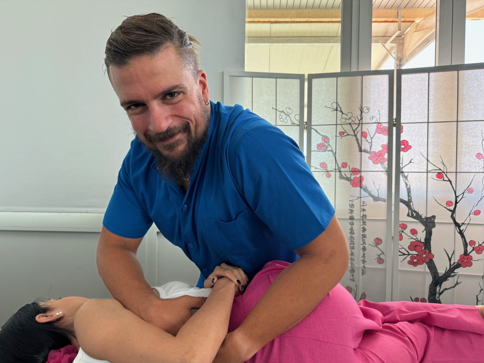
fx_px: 350
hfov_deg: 69.4
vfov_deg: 54.9
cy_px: 188
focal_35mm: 25
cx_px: 248
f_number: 1.78
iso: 125
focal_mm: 6.76
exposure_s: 1/121
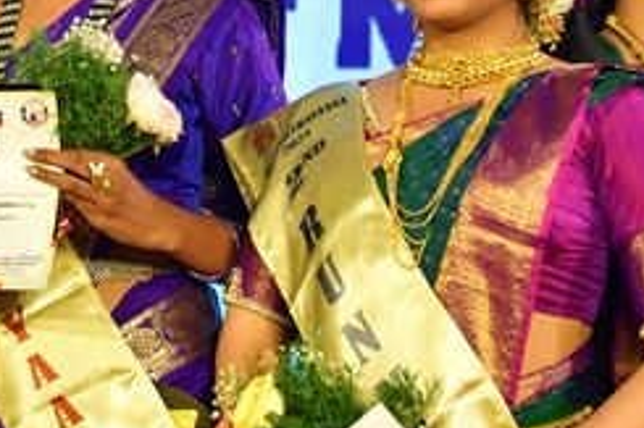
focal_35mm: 222
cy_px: -33
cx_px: 68
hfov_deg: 9.2
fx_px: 3969
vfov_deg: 6.2
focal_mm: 85
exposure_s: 1/125
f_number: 5.6
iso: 640
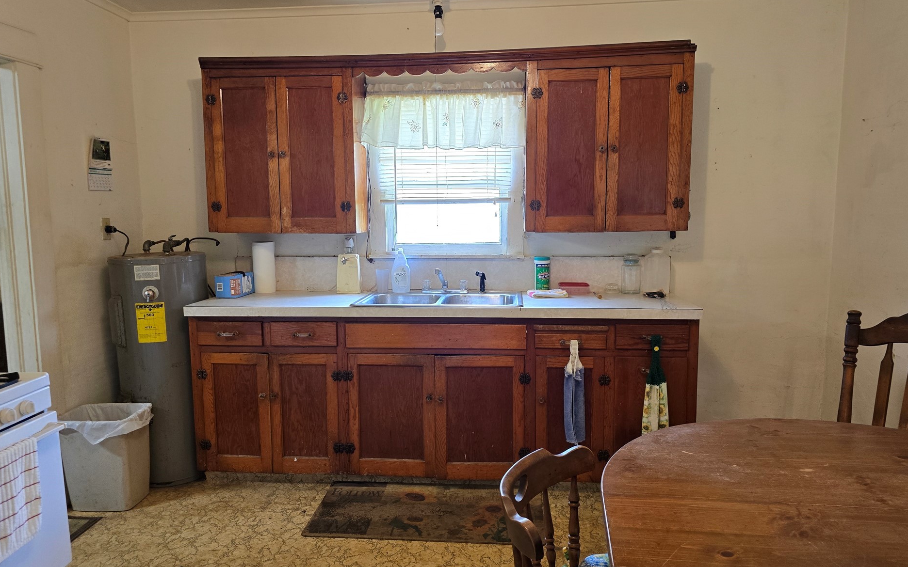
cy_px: 291
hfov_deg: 72.5
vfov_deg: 49.3
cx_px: 460
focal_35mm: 25
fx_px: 619
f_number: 1.7
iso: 320
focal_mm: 6.3
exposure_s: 1/120
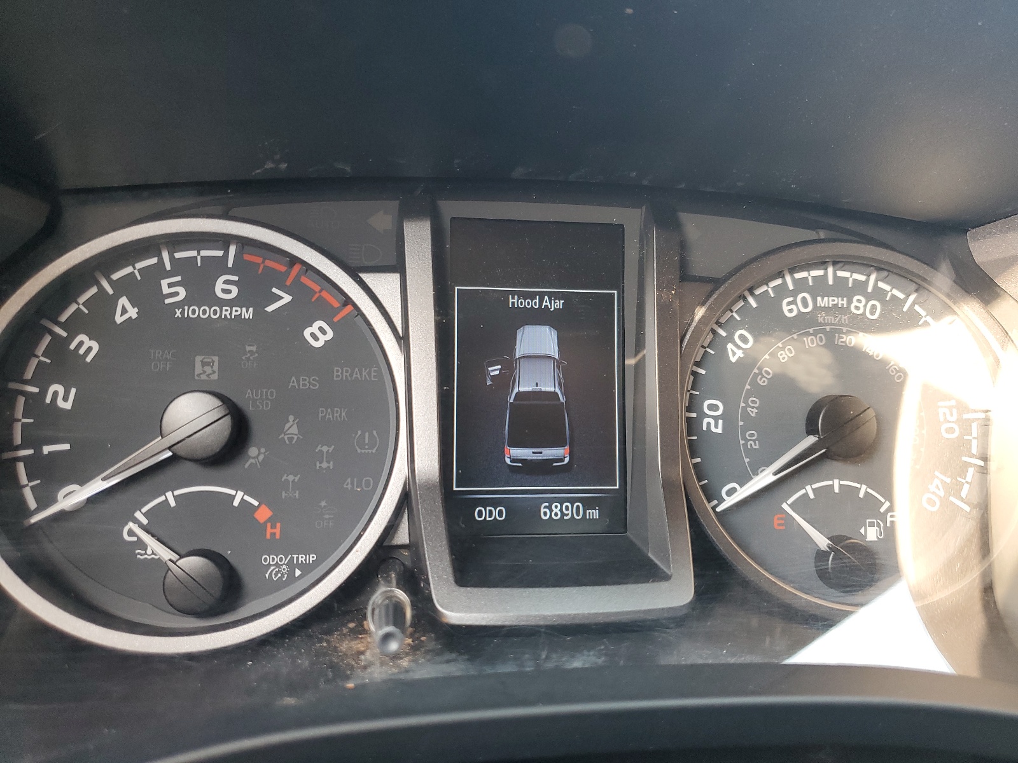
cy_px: 382
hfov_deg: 67.3
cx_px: 509
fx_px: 765
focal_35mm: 26
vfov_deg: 53.1
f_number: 1.5
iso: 89
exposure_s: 1/60.2
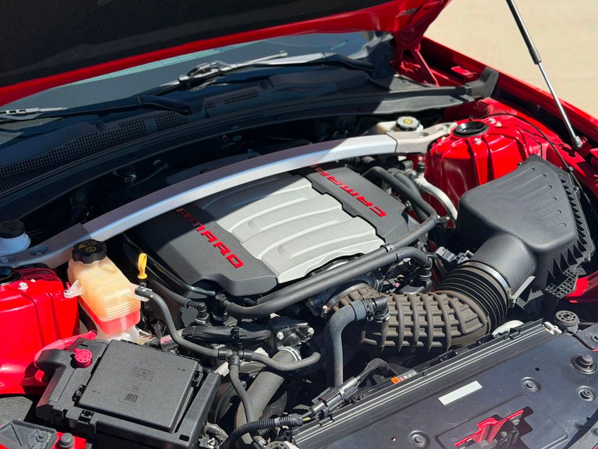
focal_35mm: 51
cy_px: 232
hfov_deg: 37.5
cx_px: 282
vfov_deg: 28.6
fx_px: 881
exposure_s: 1/2976
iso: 64
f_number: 1.78
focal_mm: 6.76
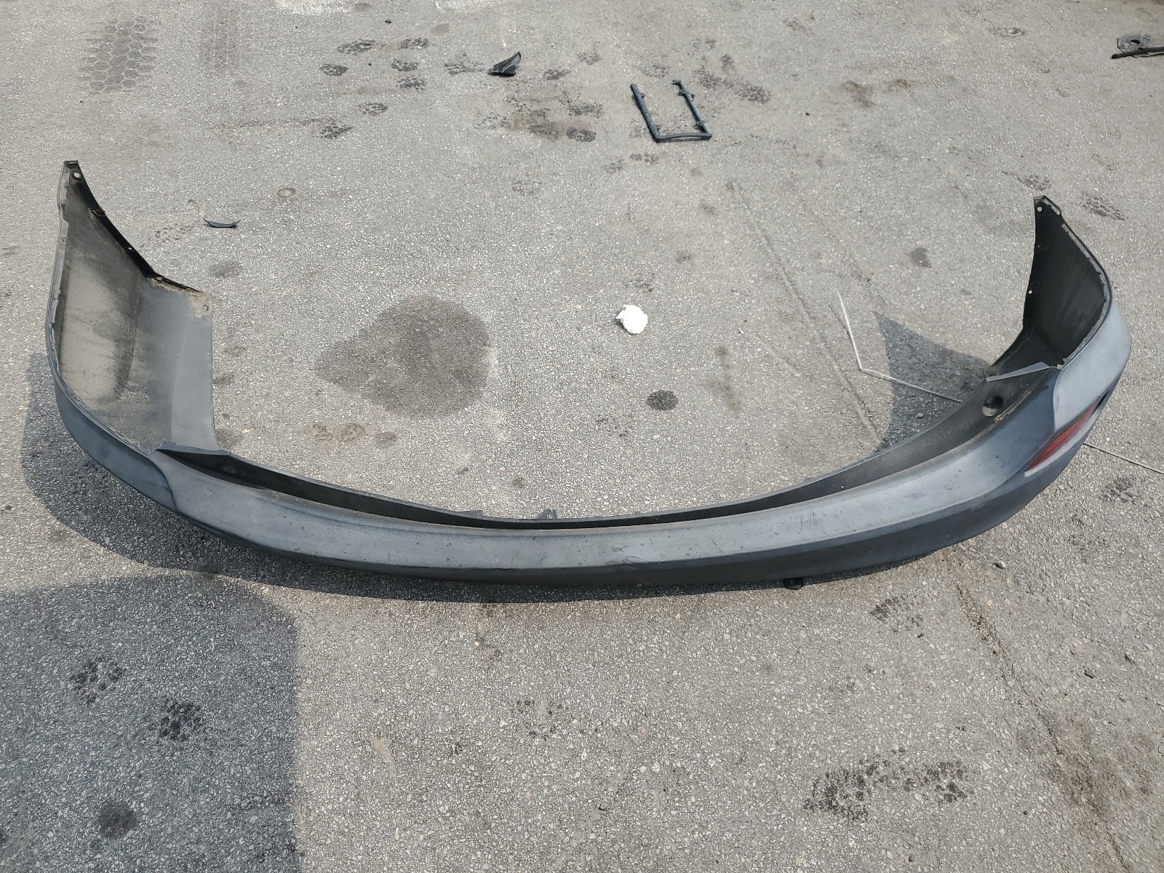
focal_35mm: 26
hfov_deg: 67.3
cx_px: 582
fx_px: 874
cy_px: 436
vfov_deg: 53.1
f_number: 1.5
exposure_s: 1/2000
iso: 50
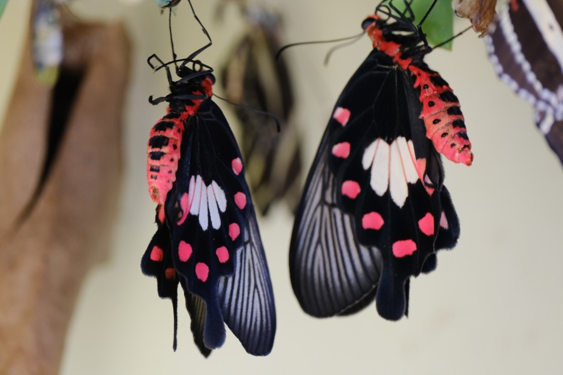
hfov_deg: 4.6
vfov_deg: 3.1
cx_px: 282
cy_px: 188
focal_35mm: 450
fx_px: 7037
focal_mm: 300
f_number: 5.6
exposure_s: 1/40
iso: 640
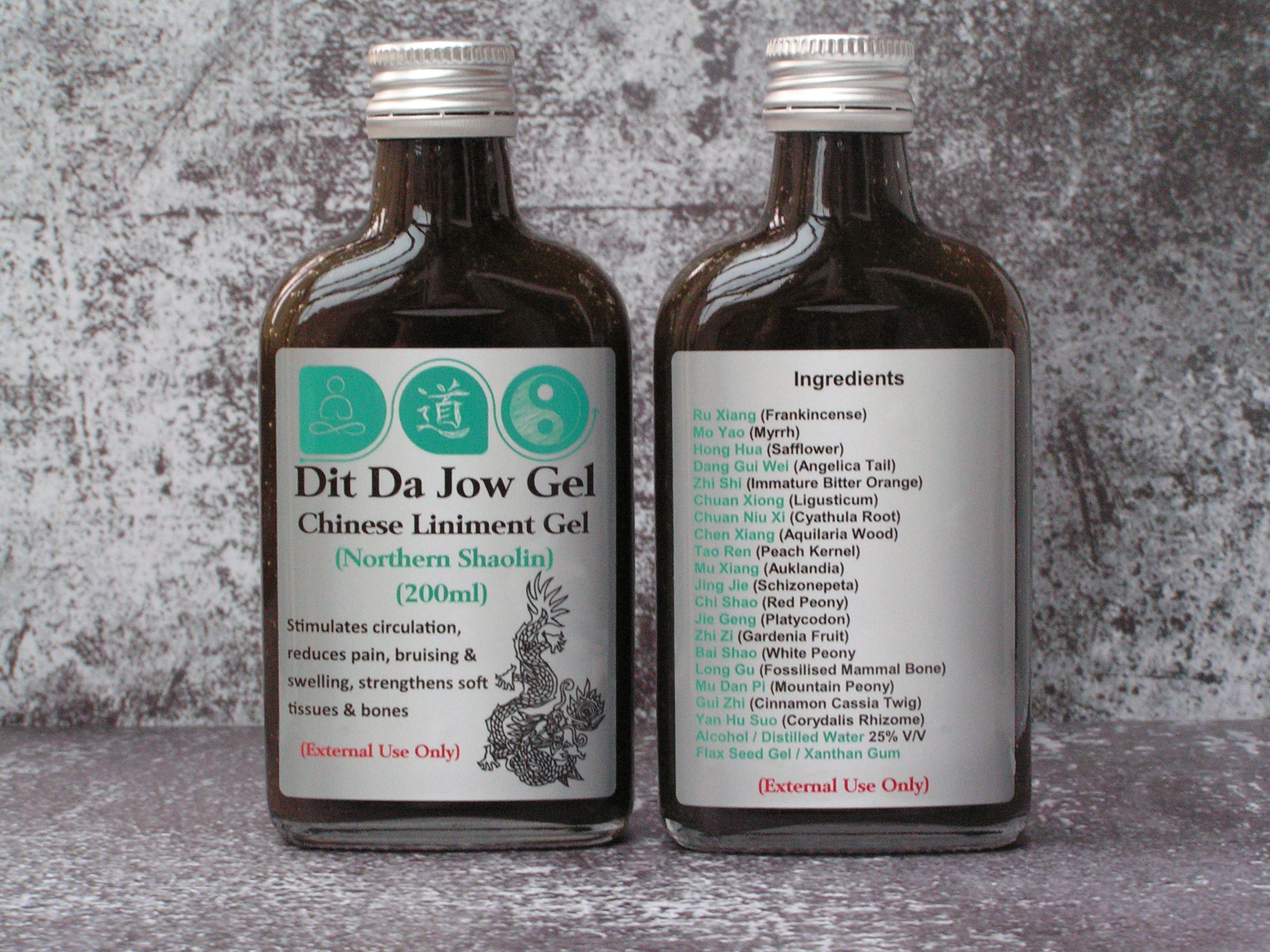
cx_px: 635
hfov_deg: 23.0
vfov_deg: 17.4
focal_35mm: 85
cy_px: 476
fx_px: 3119
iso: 200
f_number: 5.6
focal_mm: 14.1
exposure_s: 1/20
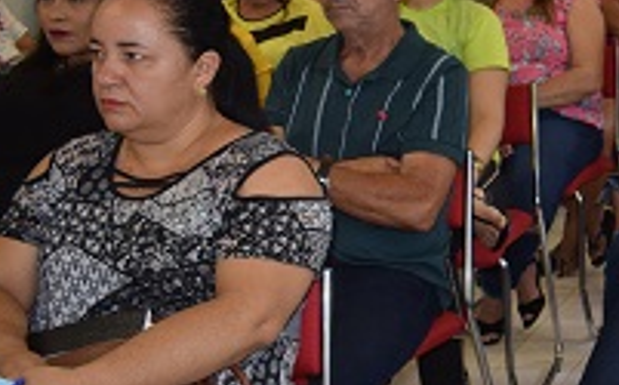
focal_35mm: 85
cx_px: 905
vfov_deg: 15.3
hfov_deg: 21.0
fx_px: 1432
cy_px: 140
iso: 800
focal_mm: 18
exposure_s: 1/100
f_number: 5
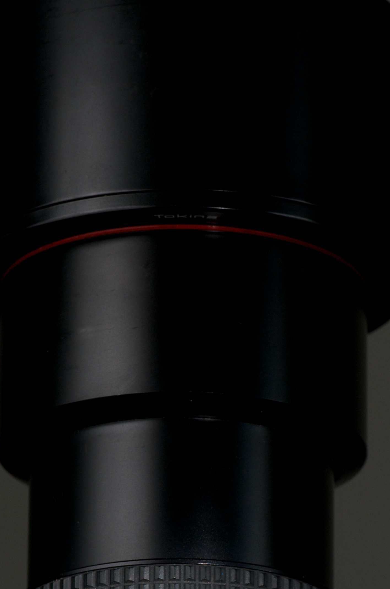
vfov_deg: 6.5
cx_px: 177
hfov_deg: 4.3
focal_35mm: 316
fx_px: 5157
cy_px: 511
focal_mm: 105
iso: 200
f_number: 8
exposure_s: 1/200
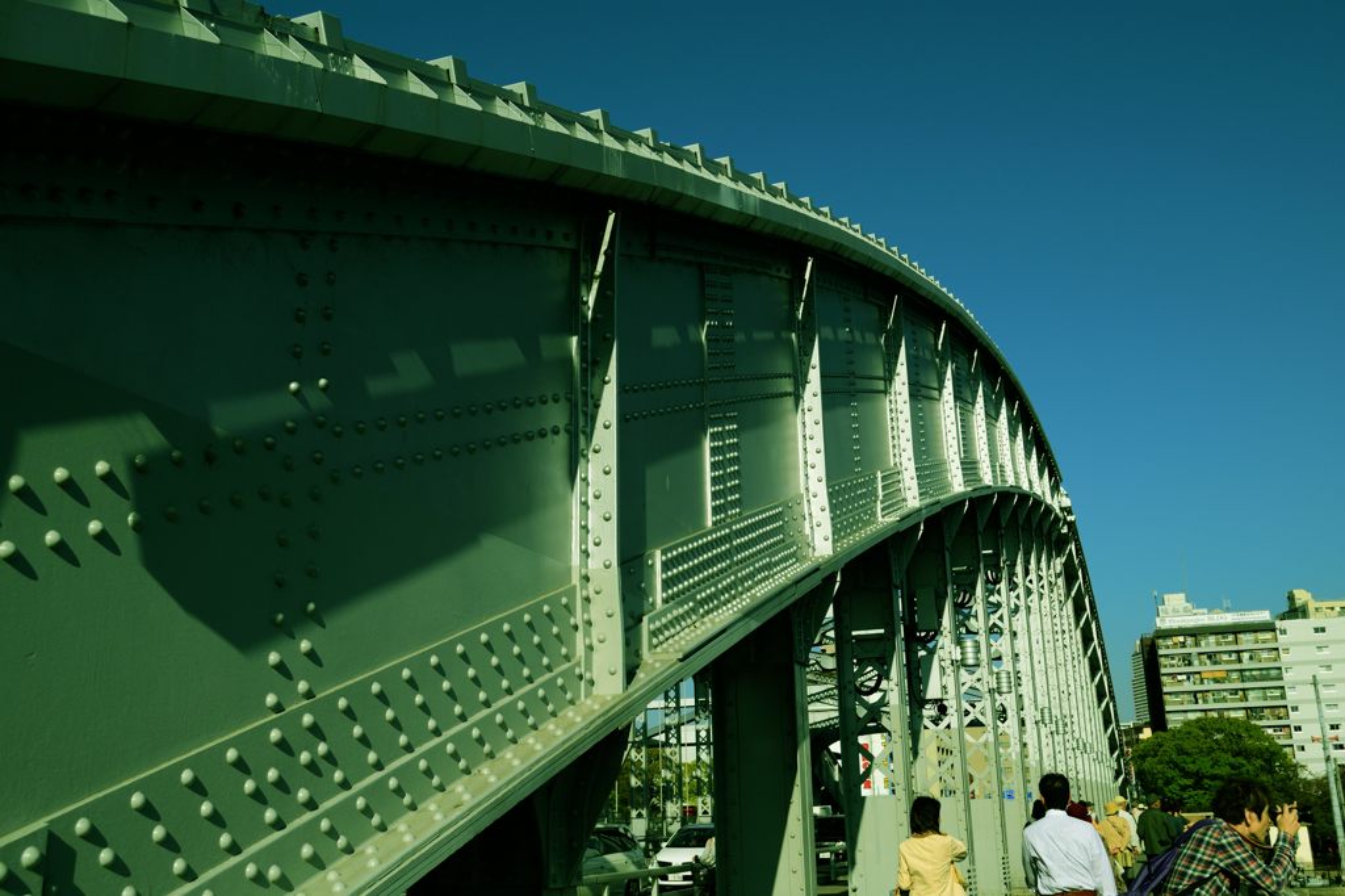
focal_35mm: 33
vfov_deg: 39.9
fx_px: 1232
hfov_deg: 57.2
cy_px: 448
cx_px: 672
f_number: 7.1
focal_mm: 22
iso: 250
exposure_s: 1/1600
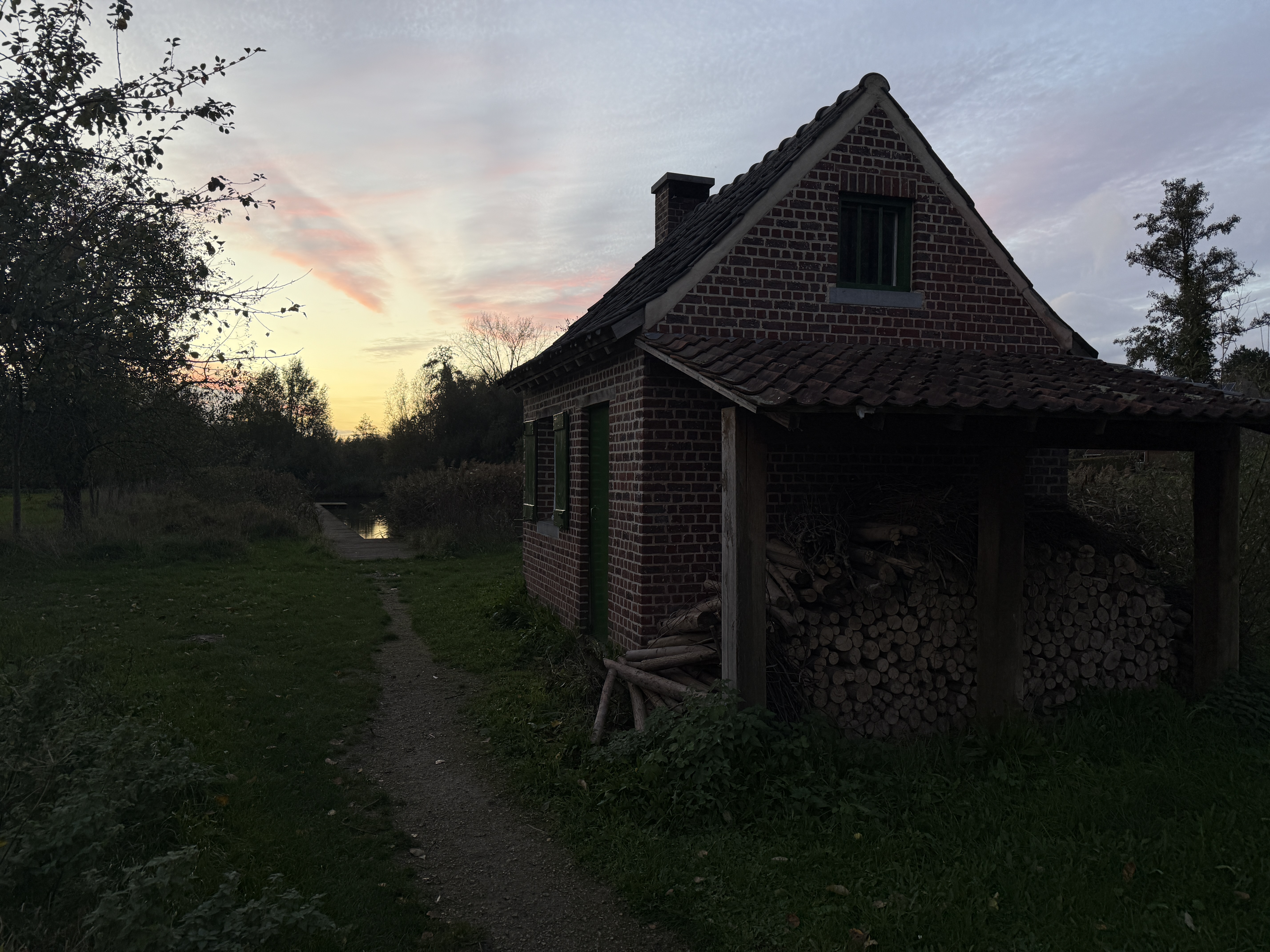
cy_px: 476
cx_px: 635
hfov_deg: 71.6
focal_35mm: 24
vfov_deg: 56.8
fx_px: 881
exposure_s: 1/121
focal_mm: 6.76
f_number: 1.78
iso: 100
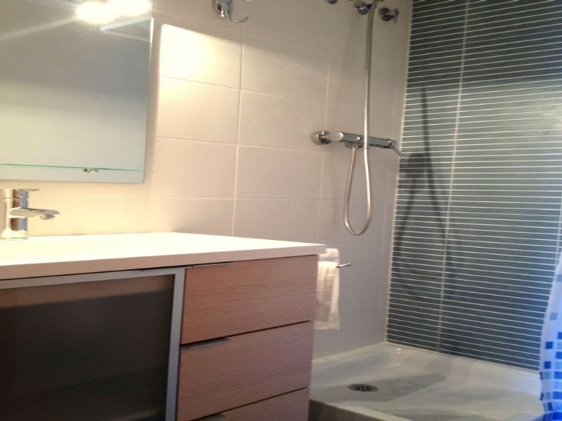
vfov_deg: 40.7
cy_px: 210
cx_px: 281
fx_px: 568
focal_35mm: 35
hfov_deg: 52.6
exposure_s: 1/20
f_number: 2.4
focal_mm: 4.28
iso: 125
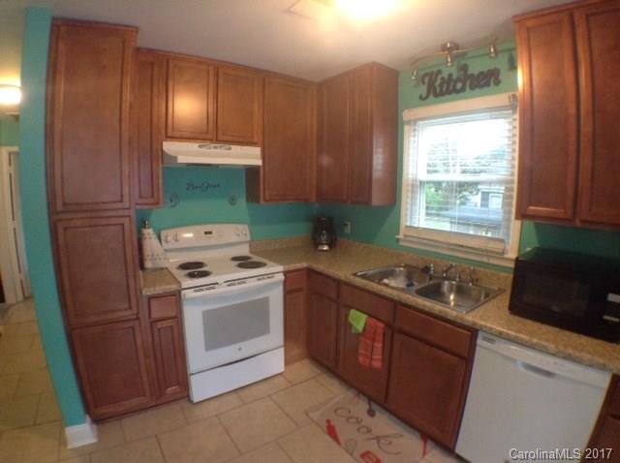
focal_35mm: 33
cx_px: 310
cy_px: 232
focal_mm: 3.3
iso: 160
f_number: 2.4
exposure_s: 1/24
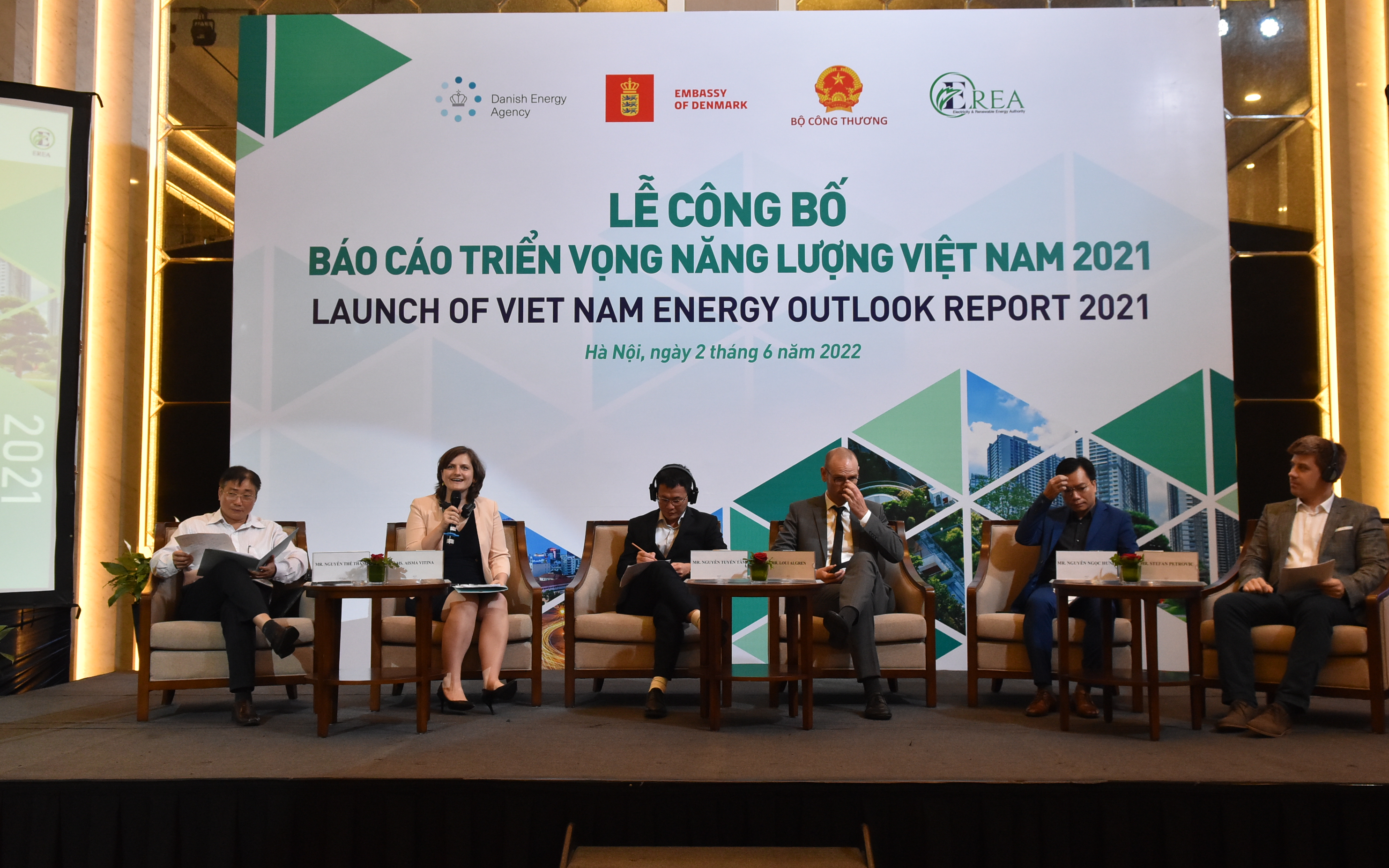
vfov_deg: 35.8
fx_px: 1344
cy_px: 427
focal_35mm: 36
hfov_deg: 54.6
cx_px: 698
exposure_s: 1/125
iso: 1600
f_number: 5.6
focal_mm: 23
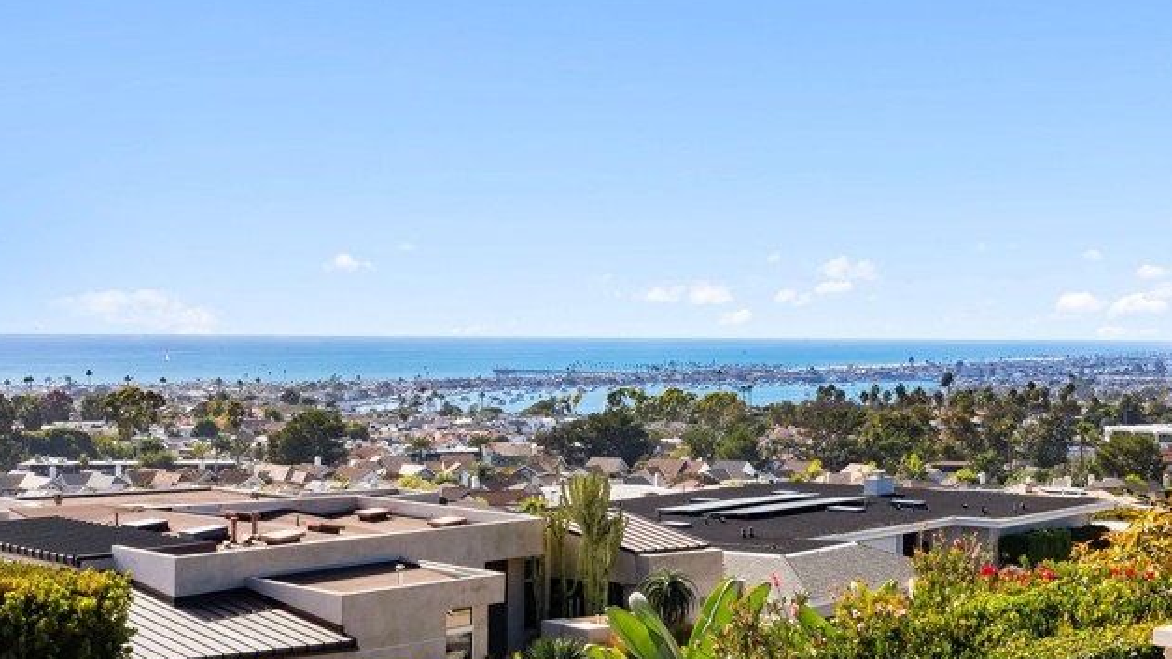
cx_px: 588
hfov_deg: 33.8
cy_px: 329
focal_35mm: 62
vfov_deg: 19.4
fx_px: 1926
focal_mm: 58
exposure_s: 1/60
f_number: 29
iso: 800
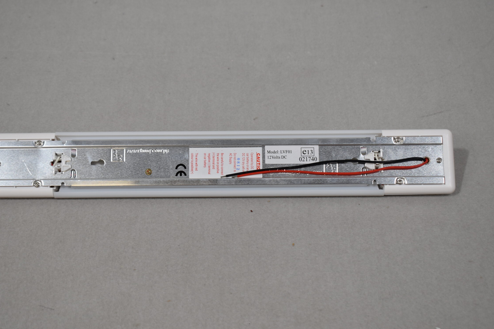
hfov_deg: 30.9
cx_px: 230
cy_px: 166
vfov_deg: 20.9
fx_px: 892
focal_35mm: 65
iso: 320
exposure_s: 1/125
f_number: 5.6
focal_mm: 38
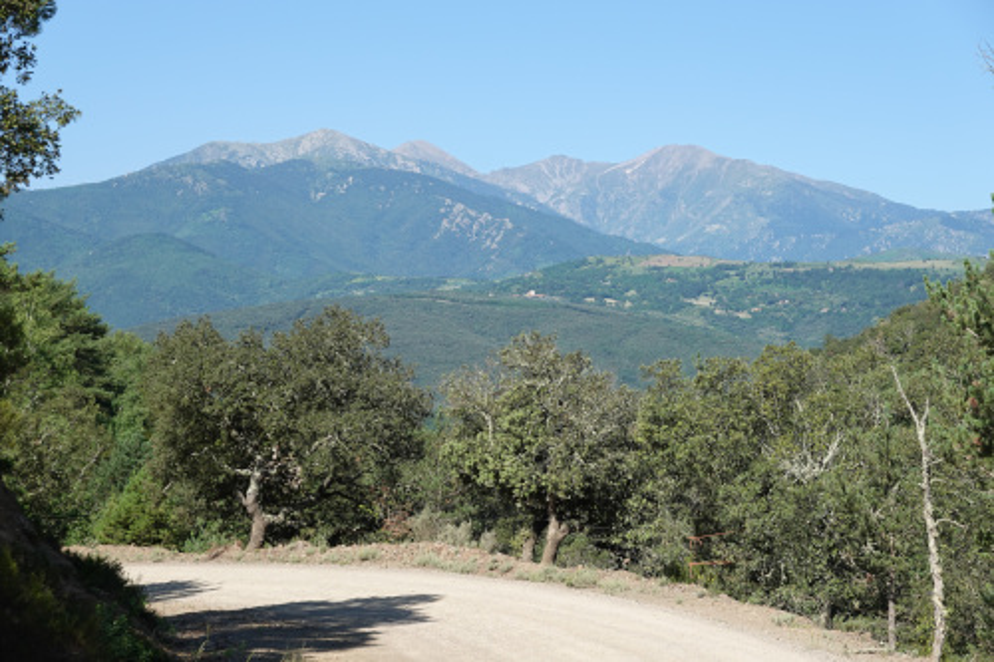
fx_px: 2070
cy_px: 331
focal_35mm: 75
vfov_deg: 18.2
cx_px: 497
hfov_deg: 27.0
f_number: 5.6
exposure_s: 1/400
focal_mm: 27.44
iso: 125
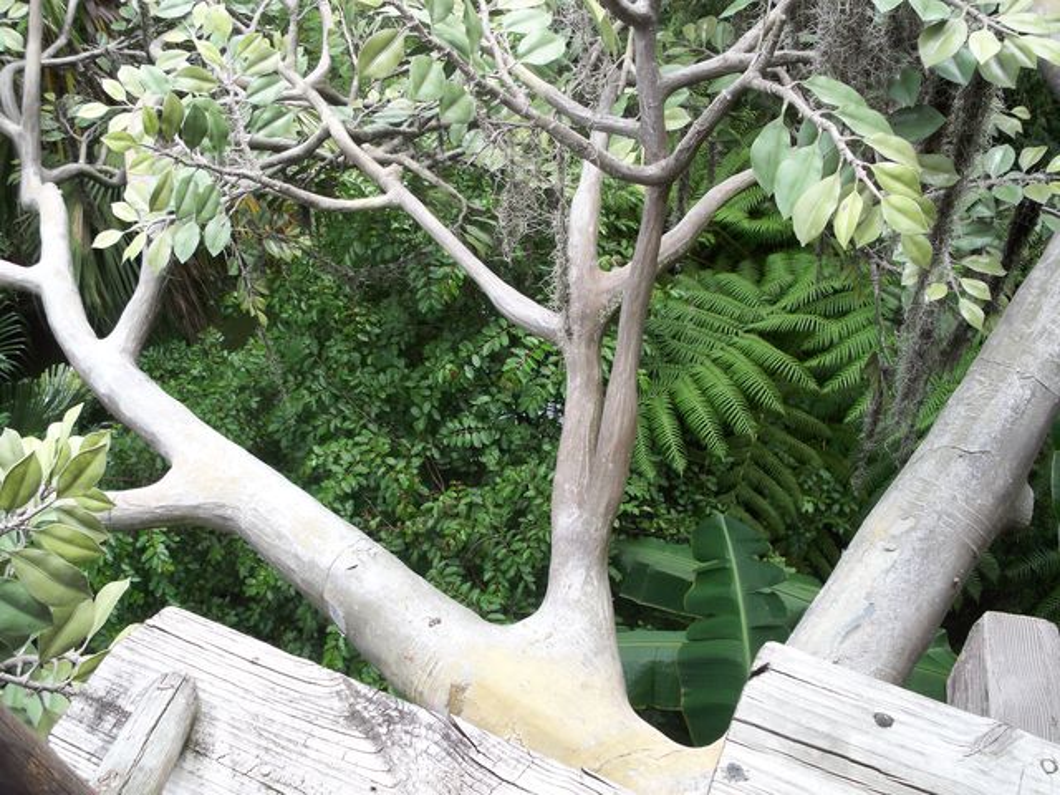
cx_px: 530
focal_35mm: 37
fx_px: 1133
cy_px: 398
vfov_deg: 38.7
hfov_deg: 50.1
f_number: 3.4
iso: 64
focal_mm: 7.9
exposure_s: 1/125
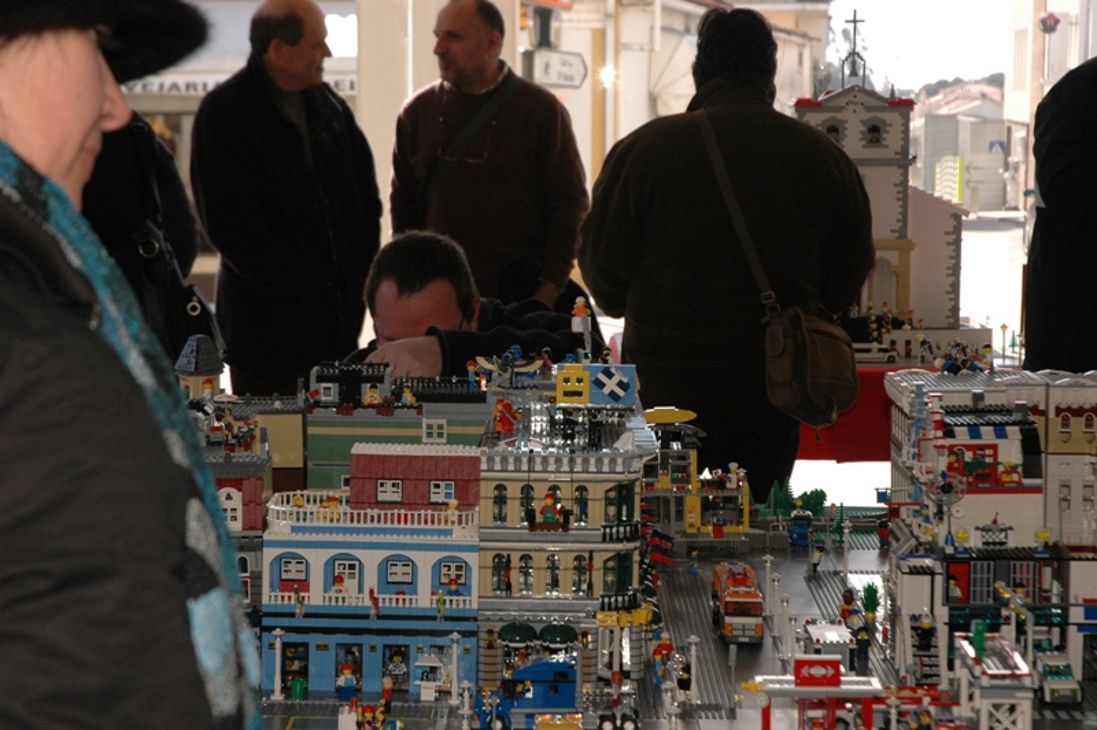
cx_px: 548
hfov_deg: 24.6
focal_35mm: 82
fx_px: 2512
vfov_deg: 16.5
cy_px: 365
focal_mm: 55
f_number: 6.3
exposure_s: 1/250
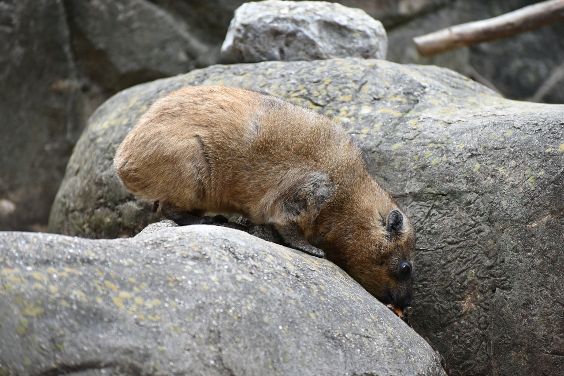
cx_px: 282
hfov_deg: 9.8
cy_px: 188
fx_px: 3291
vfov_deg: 6.5
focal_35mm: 210
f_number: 5.3
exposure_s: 1/500
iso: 1400
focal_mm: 210
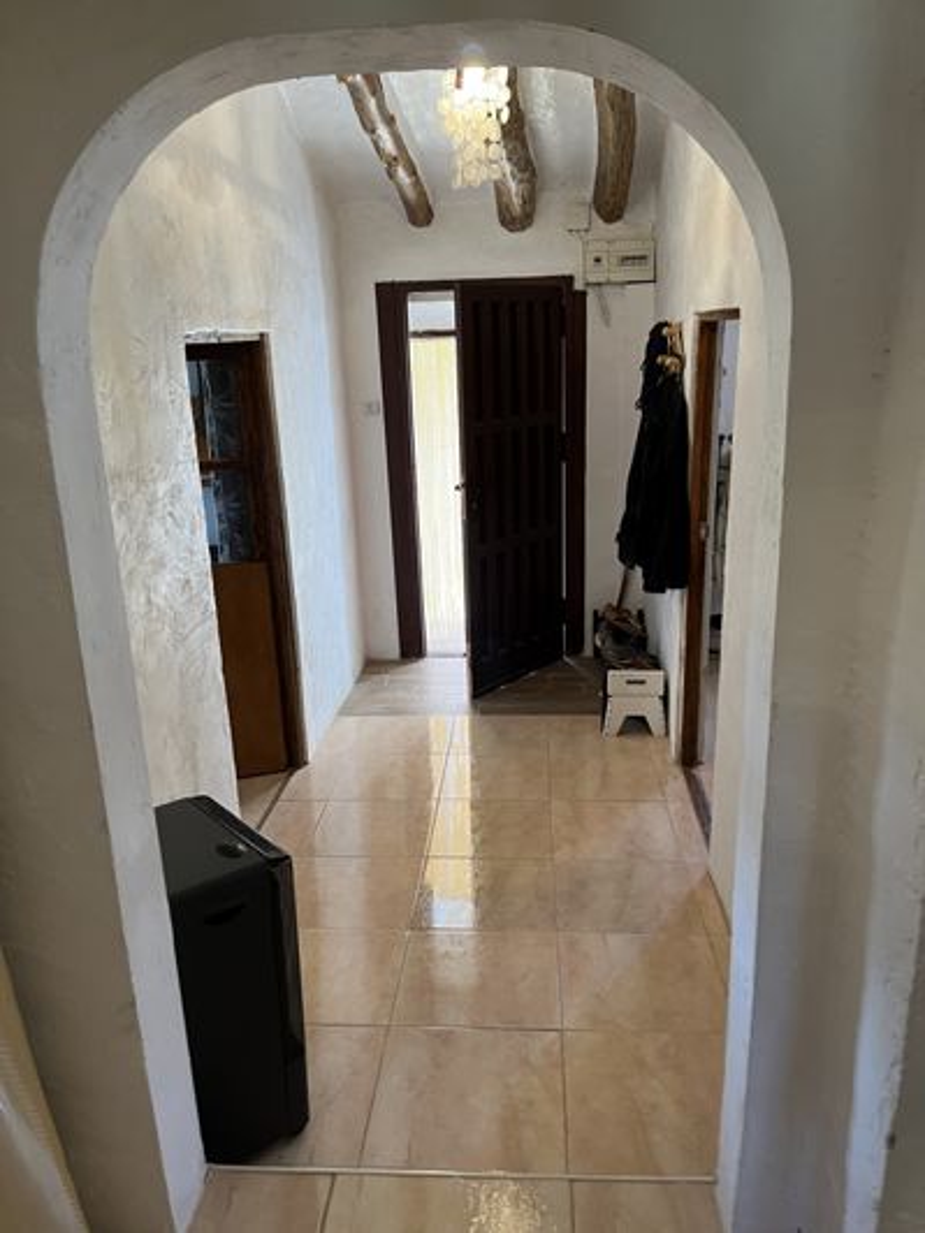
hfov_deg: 53.1
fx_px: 926
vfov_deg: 67.3
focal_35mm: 26
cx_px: 462
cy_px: 616
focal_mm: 5.1
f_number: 1.6
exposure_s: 1/50
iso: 125
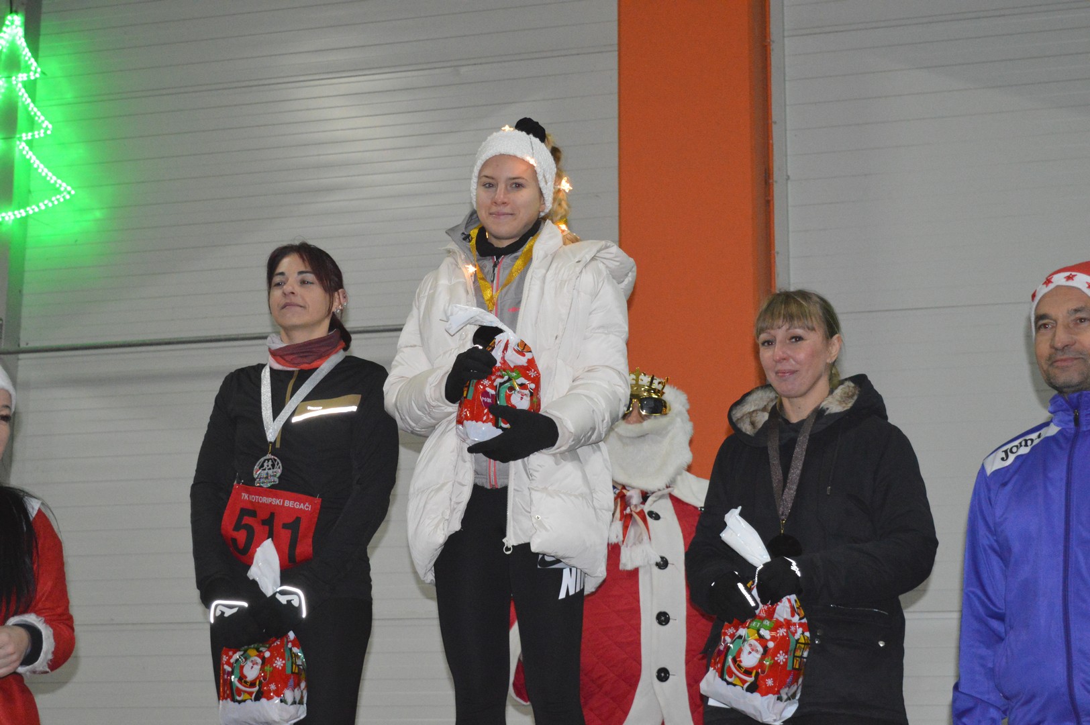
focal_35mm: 63
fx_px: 1906
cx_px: 545
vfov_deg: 21.5
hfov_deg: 31.9
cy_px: 362
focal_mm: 42
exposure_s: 1/160
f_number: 5
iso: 3200
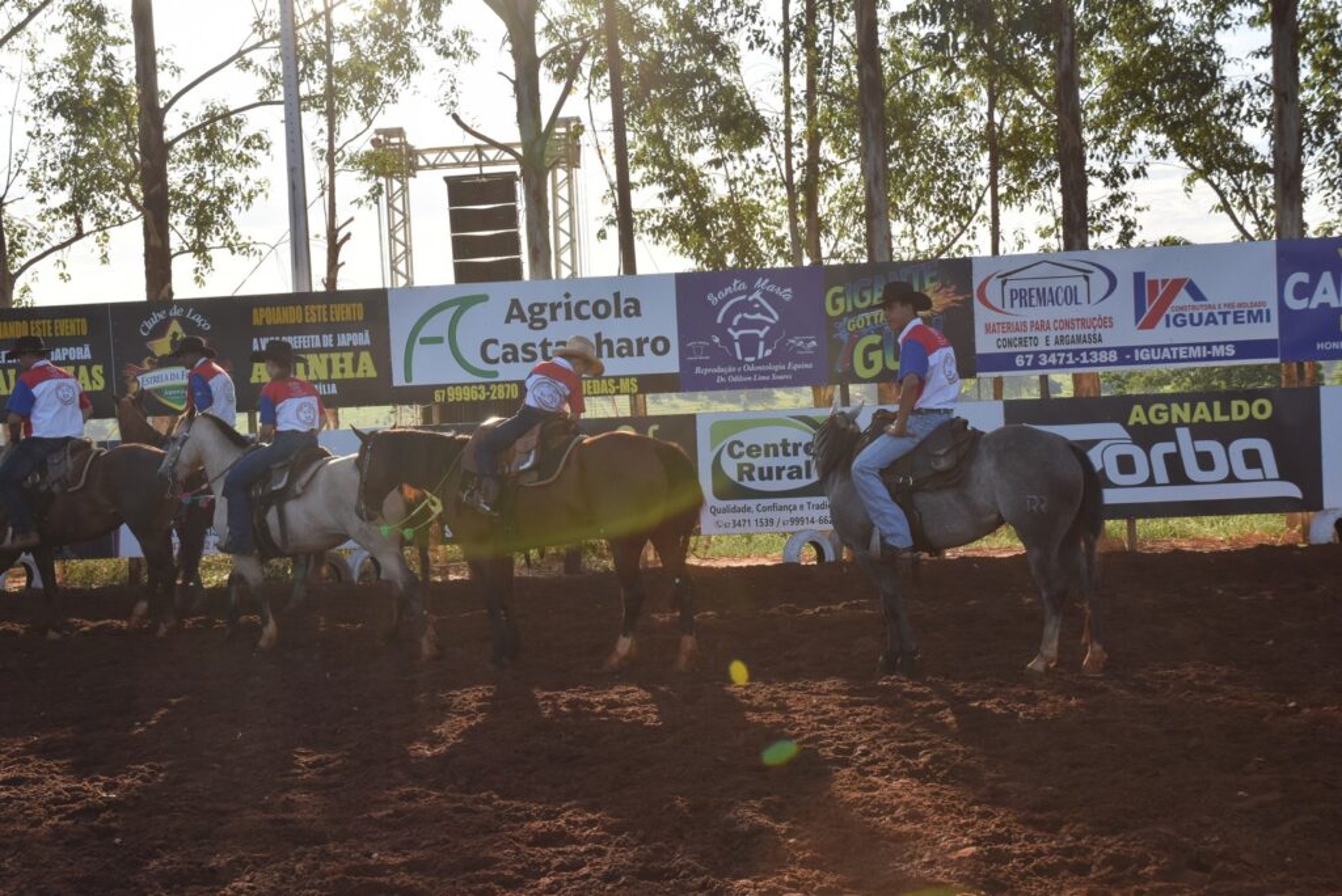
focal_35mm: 46
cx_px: 671
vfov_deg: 29.0
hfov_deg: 42.3
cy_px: 448
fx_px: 1734
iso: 400
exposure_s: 1/500
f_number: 11
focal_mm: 31
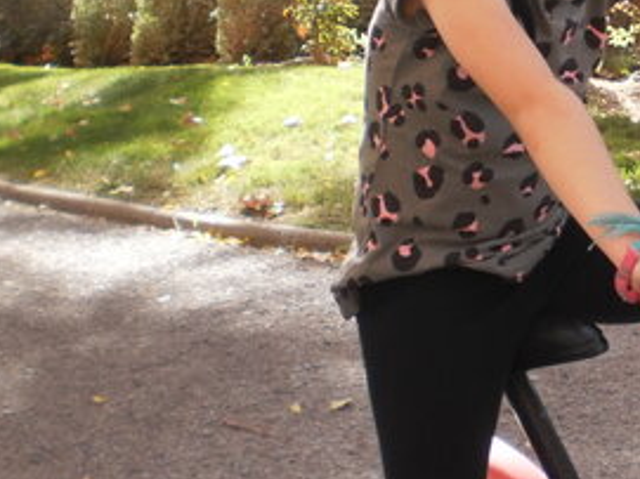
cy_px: 104
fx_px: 1571
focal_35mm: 85
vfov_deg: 17.2
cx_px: 586
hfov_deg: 22.4
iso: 100
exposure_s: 1/200
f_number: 3.1
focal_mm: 6.3
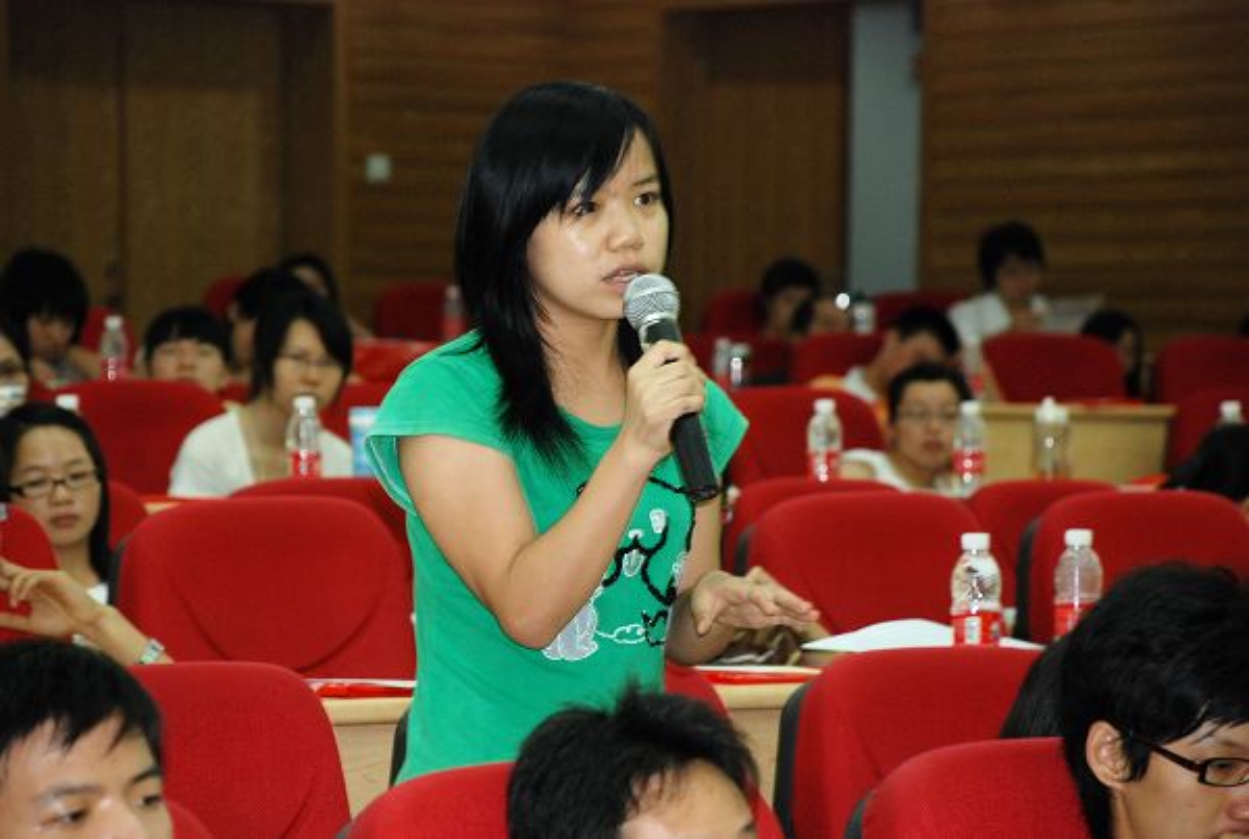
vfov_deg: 8.2
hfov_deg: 12.2
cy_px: 420
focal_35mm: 168
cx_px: 624
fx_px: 5842
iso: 640
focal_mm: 112
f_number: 5.6
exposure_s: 1/25
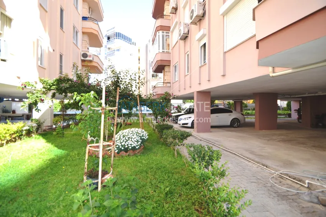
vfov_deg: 77.3
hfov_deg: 100.4
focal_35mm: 15
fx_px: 136
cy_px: 108
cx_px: 163
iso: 100
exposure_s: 1/125
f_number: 4
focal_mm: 10
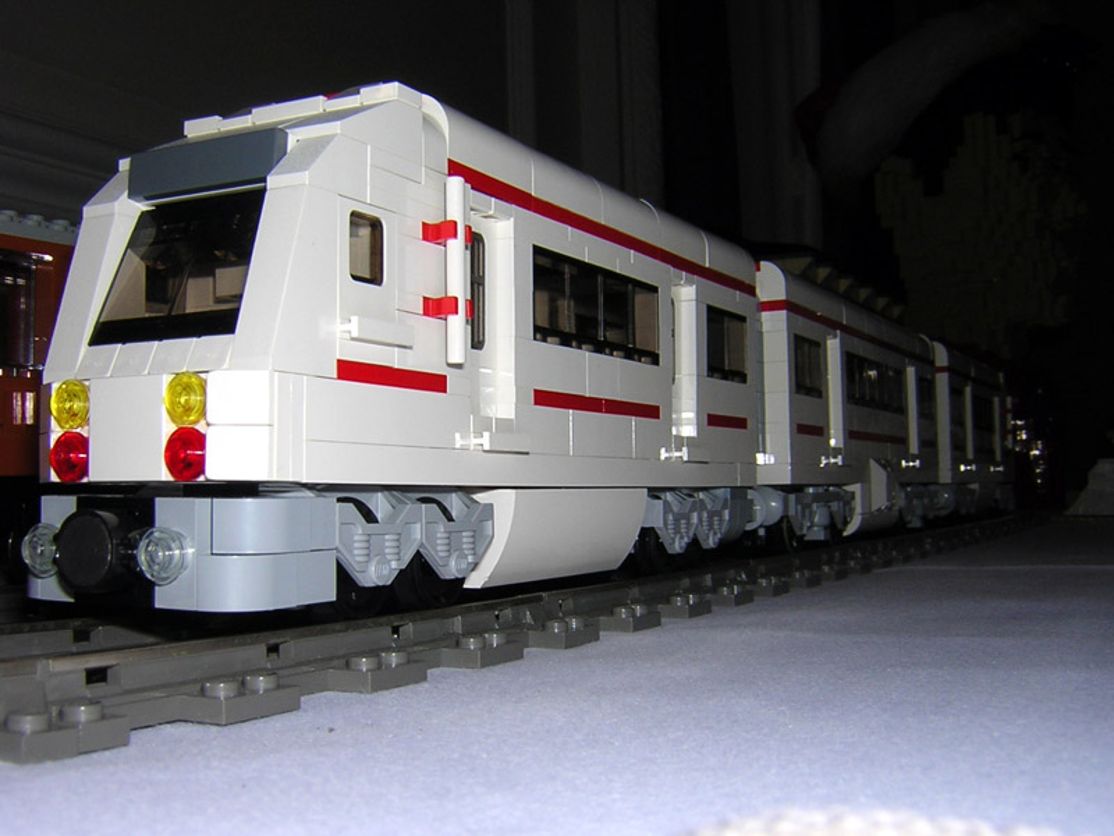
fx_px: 1159
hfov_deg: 51.4
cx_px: 557
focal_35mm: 36
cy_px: 418
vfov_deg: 39.7
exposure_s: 1/60.1
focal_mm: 4.7
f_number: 5.2
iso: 100
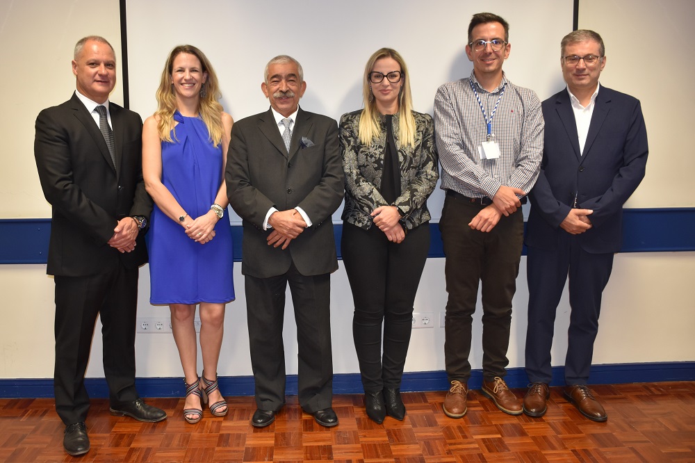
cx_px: 348
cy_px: 232
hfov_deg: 61.9
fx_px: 579
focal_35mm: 30
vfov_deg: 43.6
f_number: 4
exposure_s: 1/60
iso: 800
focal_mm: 20
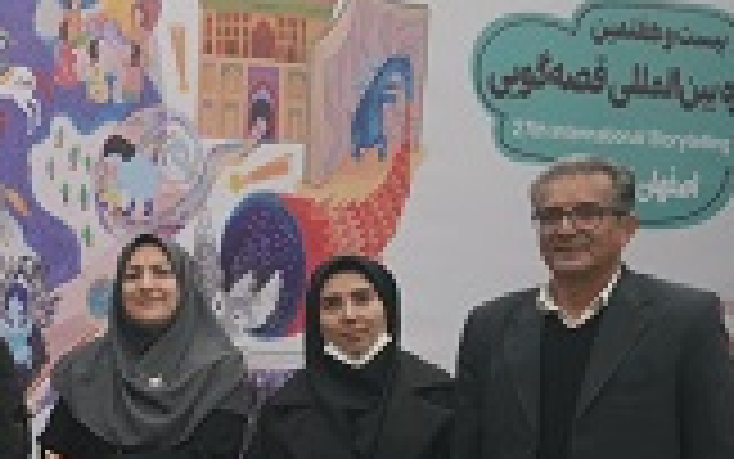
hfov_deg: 14.7
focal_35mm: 119
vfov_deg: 10.8
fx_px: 2379
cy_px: 572
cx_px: -698
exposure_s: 1/1000
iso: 2000
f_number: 4
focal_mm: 25.4
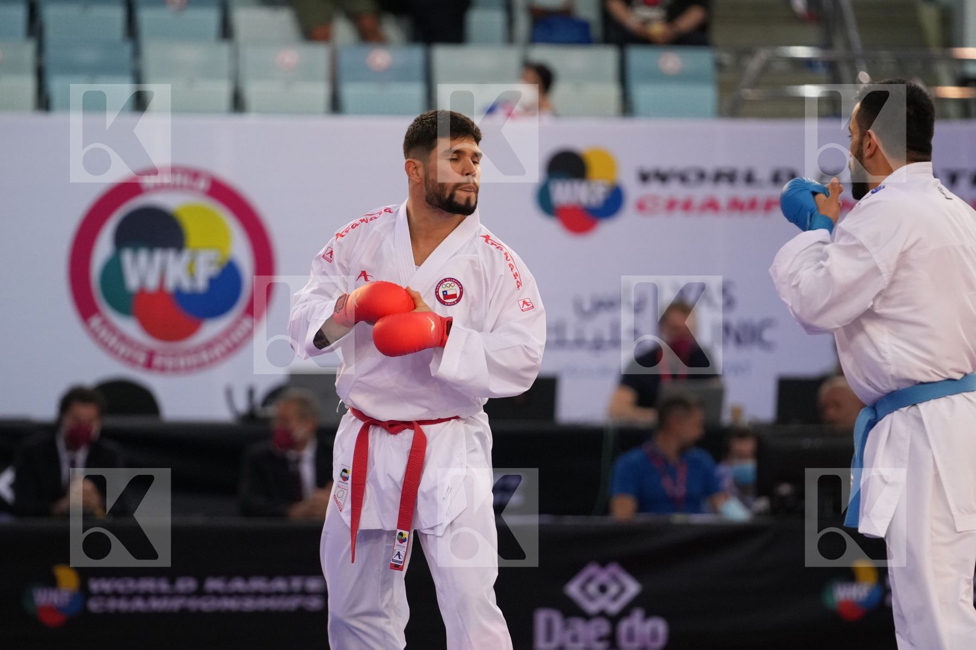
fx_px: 8133
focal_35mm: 300
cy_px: 325
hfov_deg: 6.9
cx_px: 488
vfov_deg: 4.6
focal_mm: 200
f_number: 2.8
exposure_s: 1/1000
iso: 2000
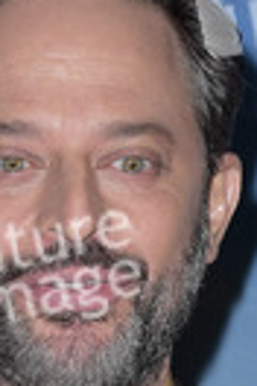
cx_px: 77
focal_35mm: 319
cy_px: 427
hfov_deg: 4.3
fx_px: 3416
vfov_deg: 6.4
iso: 320
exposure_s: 1/250
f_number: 6.3
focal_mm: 105
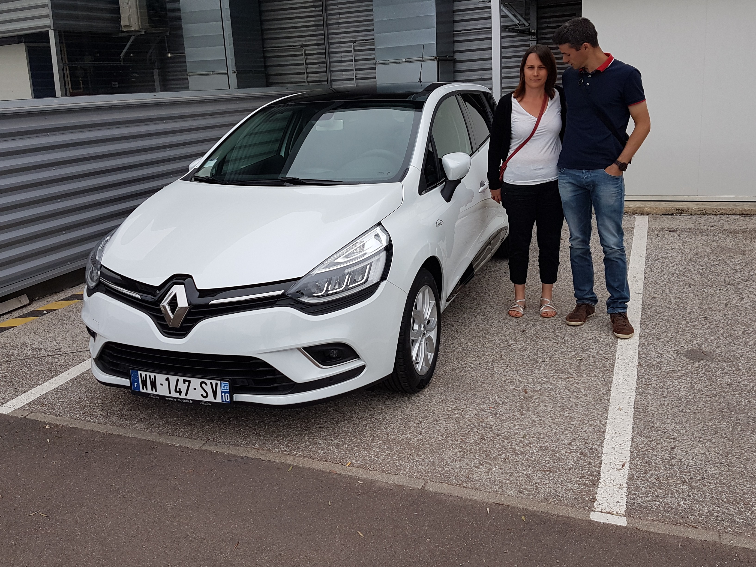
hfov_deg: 56.8
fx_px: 699
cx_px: 362
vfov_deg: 44.1
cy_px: 256
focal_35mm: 32
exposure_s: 1/1144
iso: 40
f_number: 1.7
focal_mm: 4.2
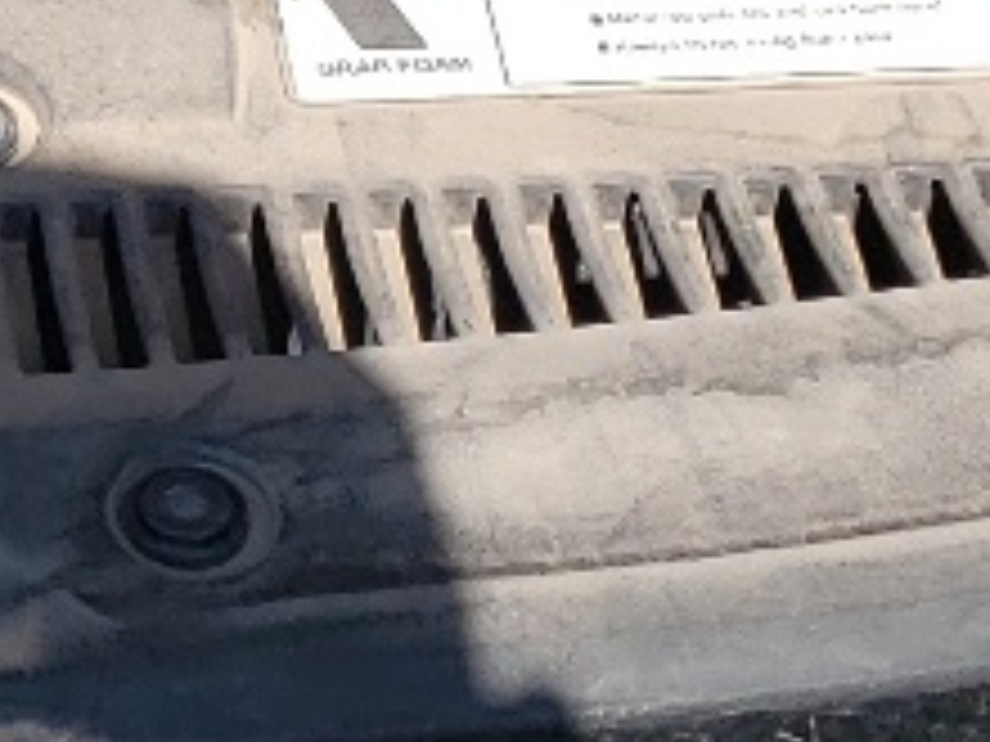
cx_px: -459
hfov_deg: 10.2
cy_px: -27
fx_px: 5405
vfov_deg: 7.8
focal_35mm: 189
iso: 50
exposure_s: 1/2500
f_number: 1.5
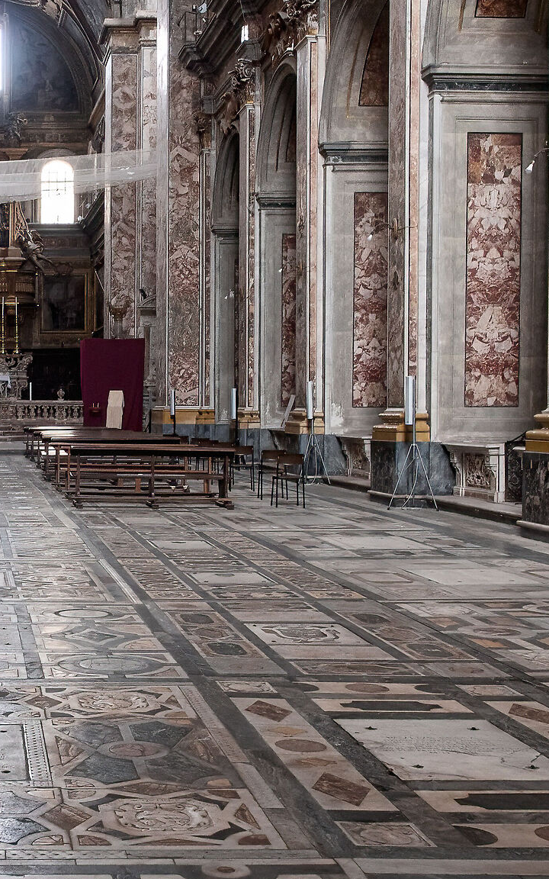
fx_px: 1269
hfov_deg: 23.3
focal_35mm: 53
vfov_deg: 37.8
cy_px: 295
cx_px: -15
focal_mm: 12
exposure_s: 1/20
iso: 1250
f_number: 5
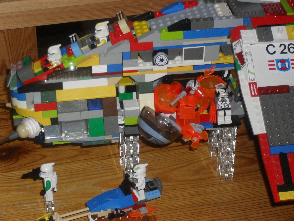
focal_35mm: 106
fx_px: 900
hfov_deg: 18.5
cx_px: 148
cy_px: 110
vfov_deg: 14.0
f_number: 5.8
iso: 200
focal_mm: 18.9
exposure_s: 1/60
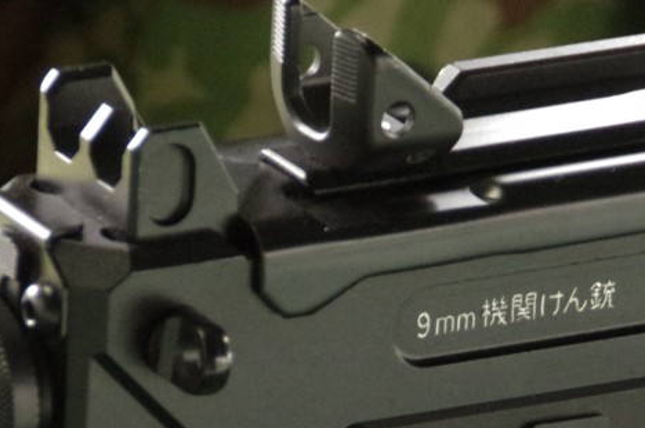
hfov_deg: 10.2
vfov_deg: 6.8
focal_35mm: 201
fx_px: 3596
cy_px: 420
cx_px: 356
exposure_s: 1/60
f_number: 4
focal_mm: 35
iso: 6400
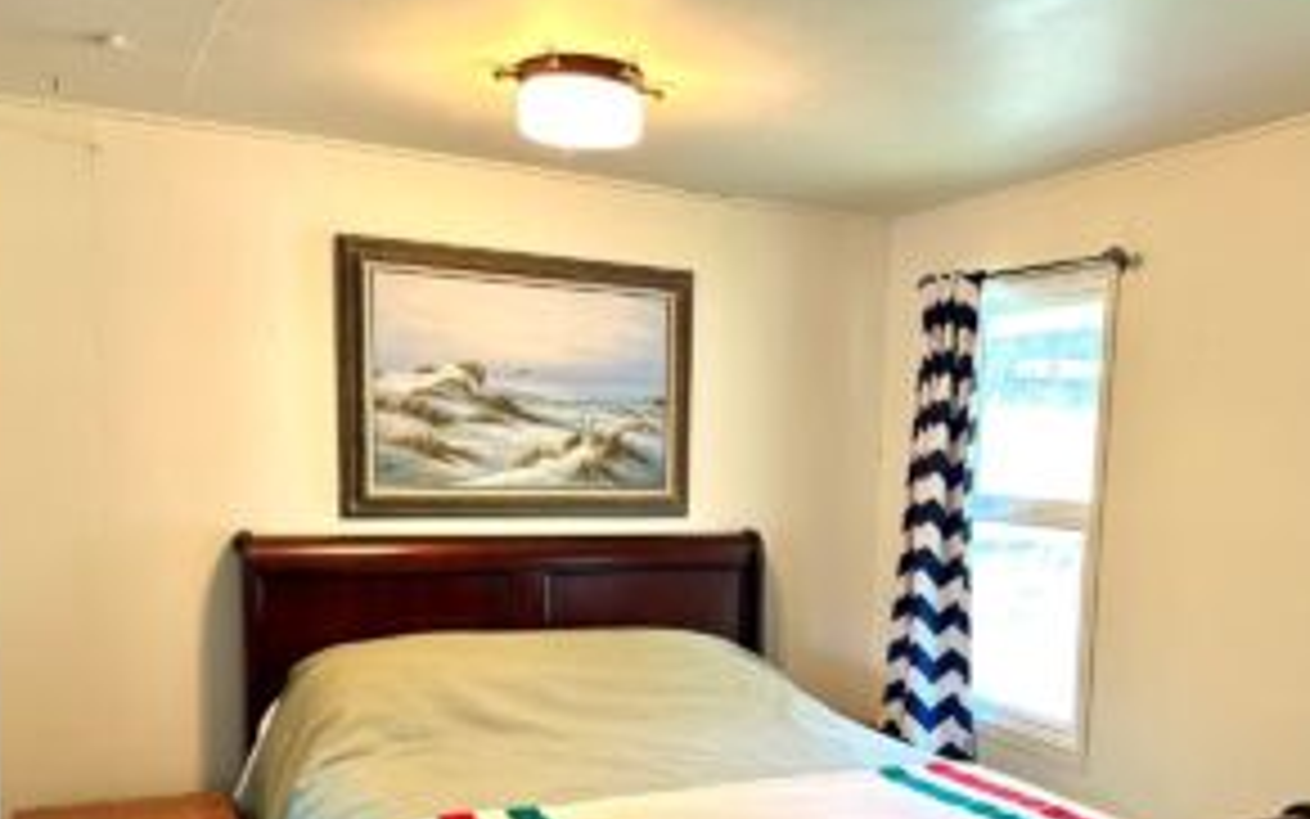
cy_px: 603
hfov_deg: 55.1
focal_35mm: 35
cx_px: 756
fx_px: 1250
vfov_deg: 35.6
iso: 160
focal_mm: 6.86
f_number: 1.78
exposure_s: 1/60
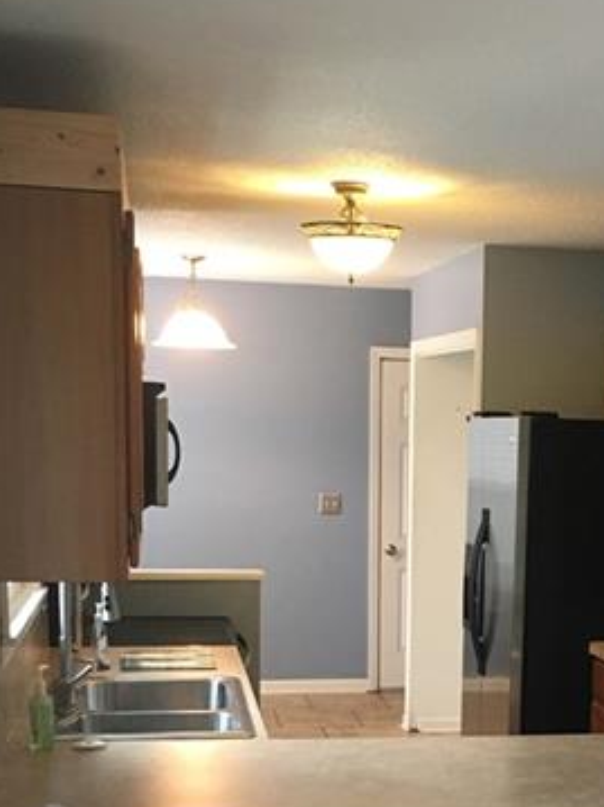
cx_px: 492
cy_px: 652
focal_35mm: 62
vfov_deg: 30.4
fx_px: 1443
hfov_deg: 23.3
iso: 125
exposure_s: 1/30
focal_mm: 4.15
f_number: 2.2
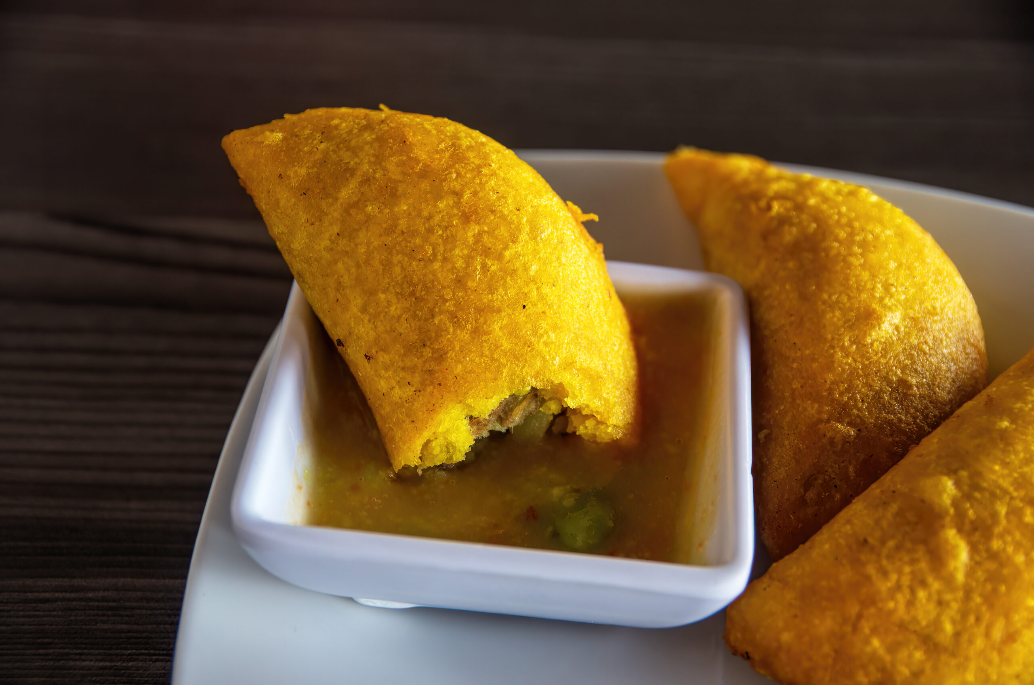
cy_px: 342
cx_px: 517
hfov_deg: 28.1
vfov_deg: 18.8
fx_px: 2064
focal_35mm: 72
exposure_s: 1/60
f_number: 4.5
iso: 640
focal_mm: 48
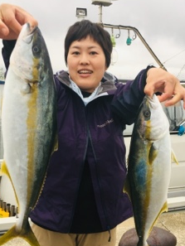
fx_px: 278
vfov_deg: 47.6
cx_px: 105
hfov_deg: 36.8
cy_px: 145
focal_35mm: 39
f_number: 2.2
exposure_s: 1/60
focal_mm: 4.15
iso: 25
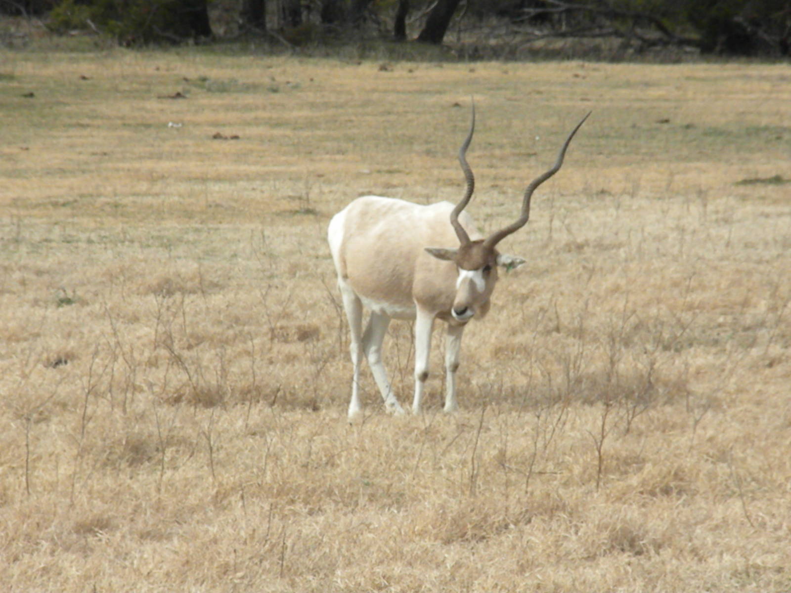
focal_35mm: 260
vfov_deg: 5.7
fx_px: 5941
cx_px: 396
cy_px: 296
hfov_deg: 7.6
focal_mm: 46.2
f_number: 14
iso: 640
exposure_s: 1/253
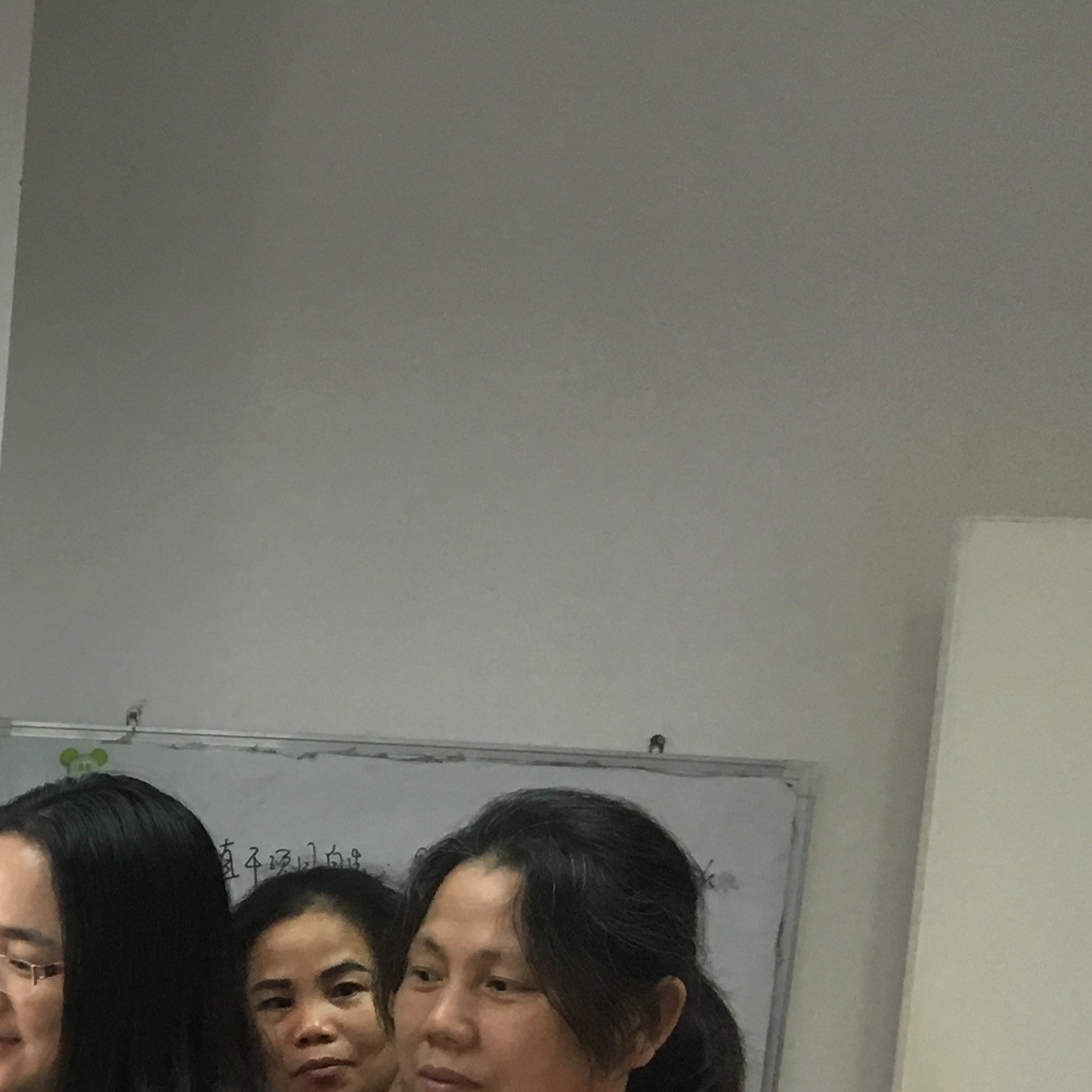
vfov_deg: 19.6
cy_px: 1324
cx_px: -619
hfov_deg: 18.2
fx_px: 2962
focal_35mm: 83
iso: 125
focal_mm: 4.15
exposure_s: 1/33
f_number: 2.2
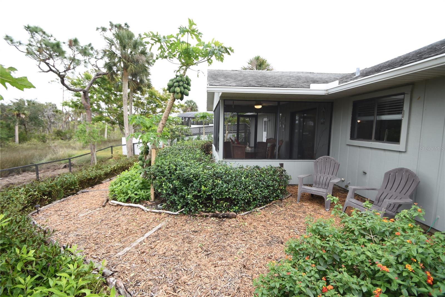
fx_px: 185
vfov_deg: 77.3
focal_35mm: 15
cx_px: 222
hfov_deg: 100.4
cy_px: 148
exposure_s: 1/100
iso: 100
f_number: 5
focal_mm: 10
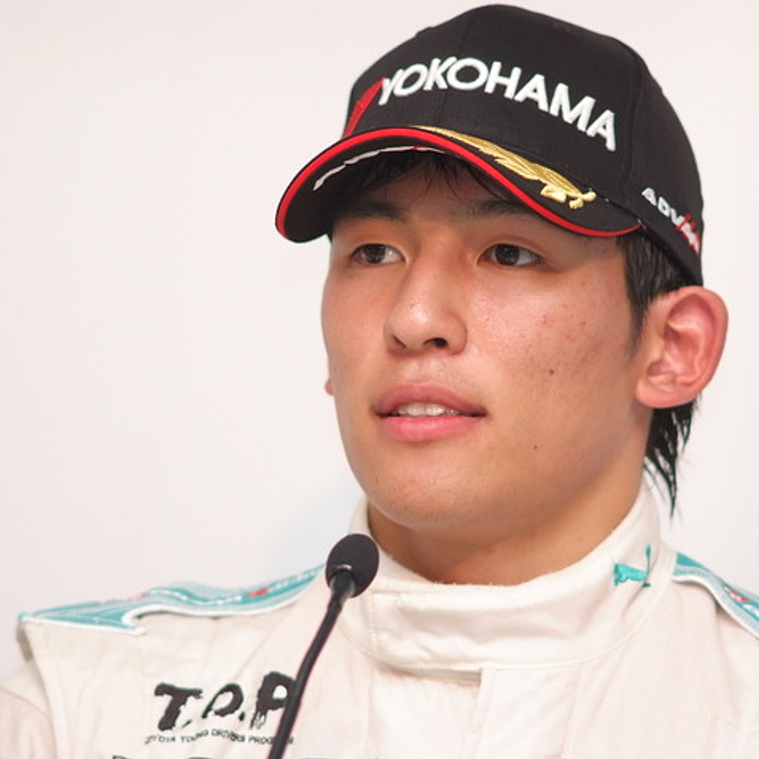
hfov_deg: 5.1
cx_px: 458
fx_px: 8583
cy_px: 379
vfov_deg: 5.1
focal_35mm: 346
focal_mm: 180
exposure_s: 1/250
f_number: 2.8
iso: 400
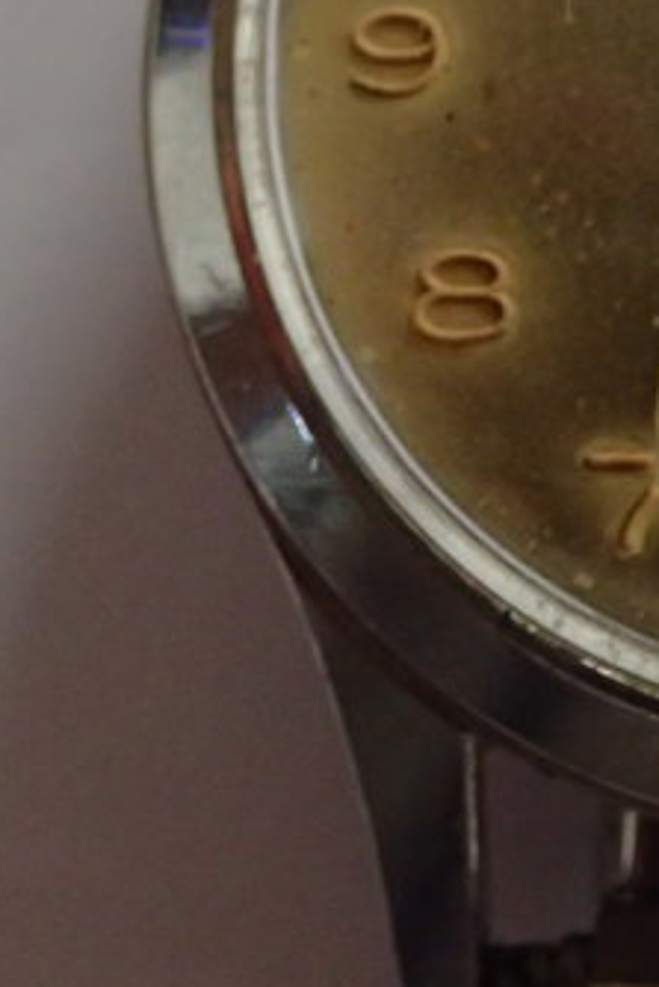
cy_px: 139
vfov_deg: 12.6
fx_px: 4443
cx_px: 928
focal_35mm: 162
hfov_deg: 8.3
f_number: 3.8
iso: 800
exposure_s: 1/20
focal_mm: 11.78
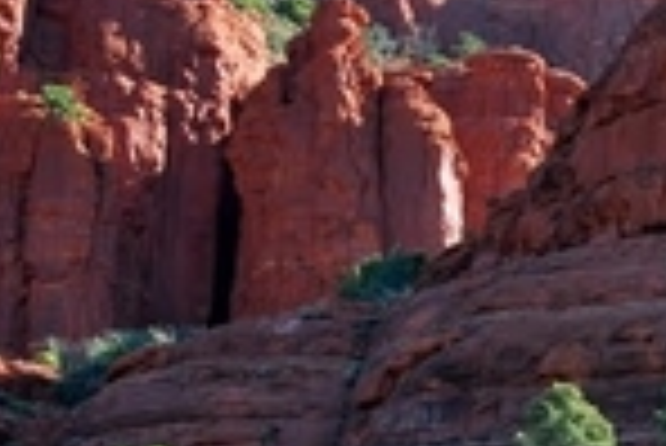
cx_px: 549
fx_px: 2593
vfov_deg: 9.8
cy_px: 171
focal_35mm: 140
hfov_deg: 14.5
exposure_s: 1/160
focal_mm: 23
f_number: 6.3
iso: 100
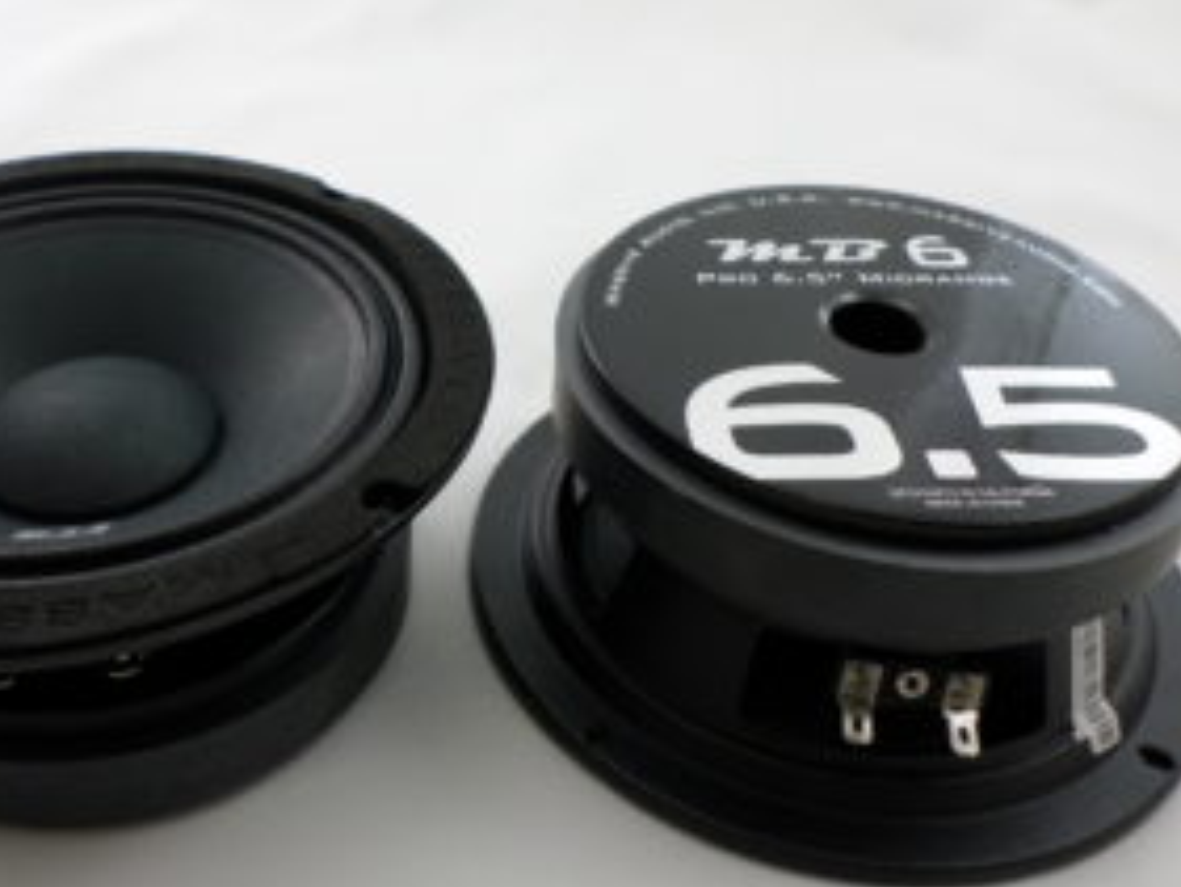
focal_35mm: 37
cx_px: 446
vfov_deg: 38.6
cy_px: 374
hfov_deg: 49.6
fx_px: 1263
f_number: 2.5
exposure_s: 1/45
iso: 80
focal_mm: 4.5
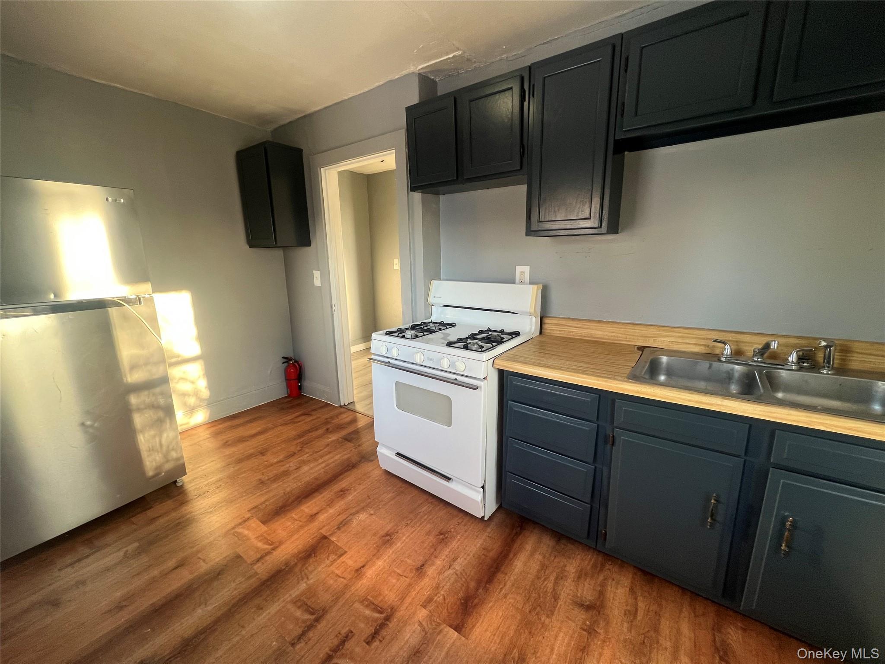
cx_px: 442
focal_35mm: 13
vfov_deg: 89.9
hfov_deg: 106.2
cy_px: 332
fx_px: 332
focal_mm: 1.57
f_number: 1.8
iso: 125
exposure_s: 1/60
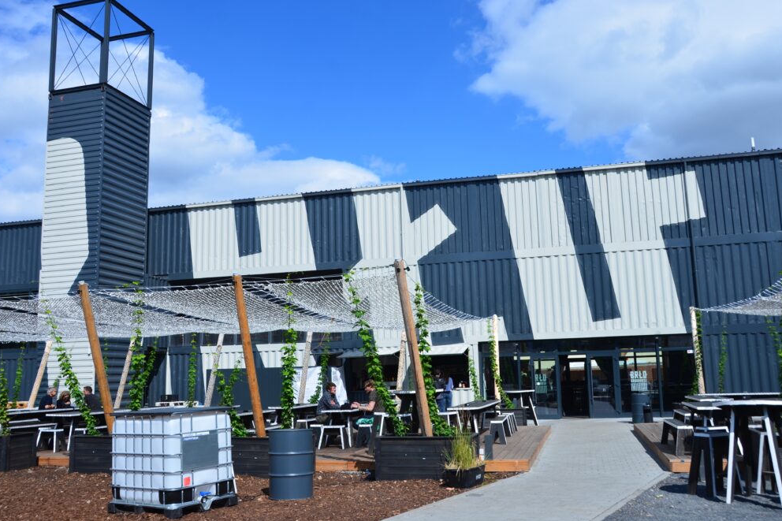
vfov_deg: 38.9
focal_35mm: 34
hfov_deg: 55.8
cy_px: 255
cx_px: 394
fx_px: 738
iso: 100
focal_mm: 22
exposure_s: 1/250
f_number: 8
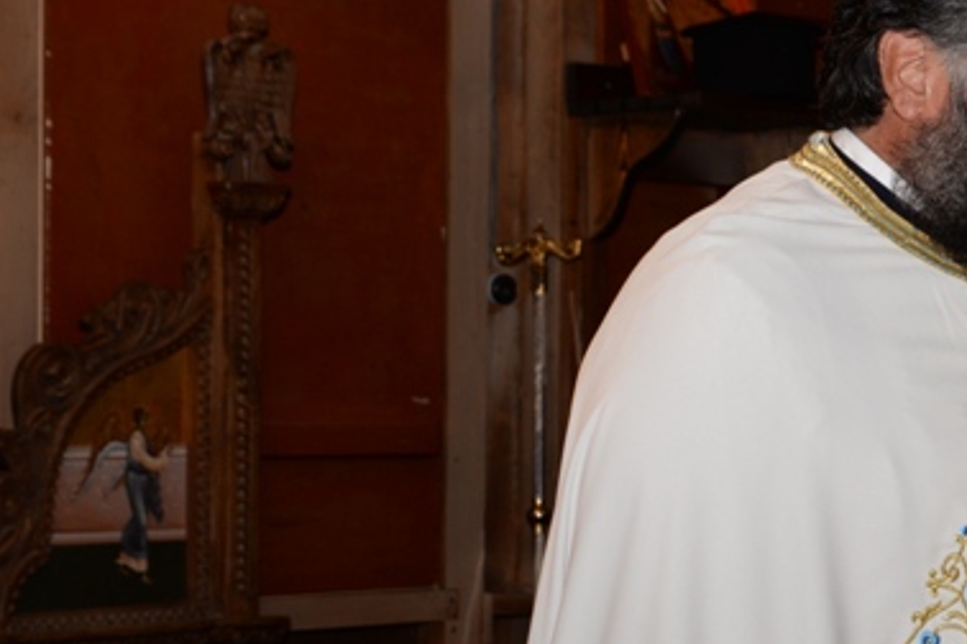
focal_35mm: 122
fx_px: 3277
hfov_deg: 16.5
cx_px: 939
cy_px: 484
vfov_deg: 11.2
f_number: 6.3
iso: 400
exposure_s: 1/80
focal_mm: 48
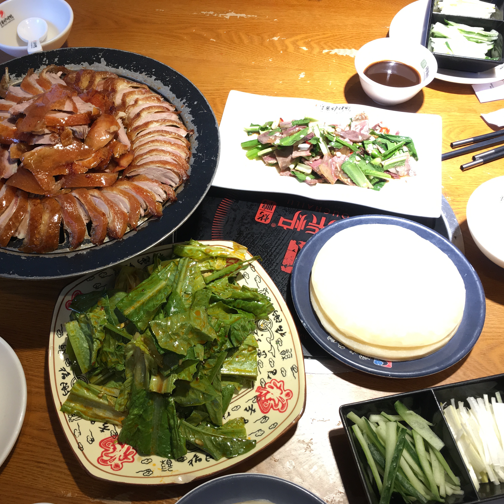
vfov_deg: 47.2
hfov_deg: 47.0
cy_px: 256
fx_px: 577
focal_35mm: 35
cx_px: 206
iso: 50
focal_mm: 4.15
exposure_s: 1/33
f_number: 2.2
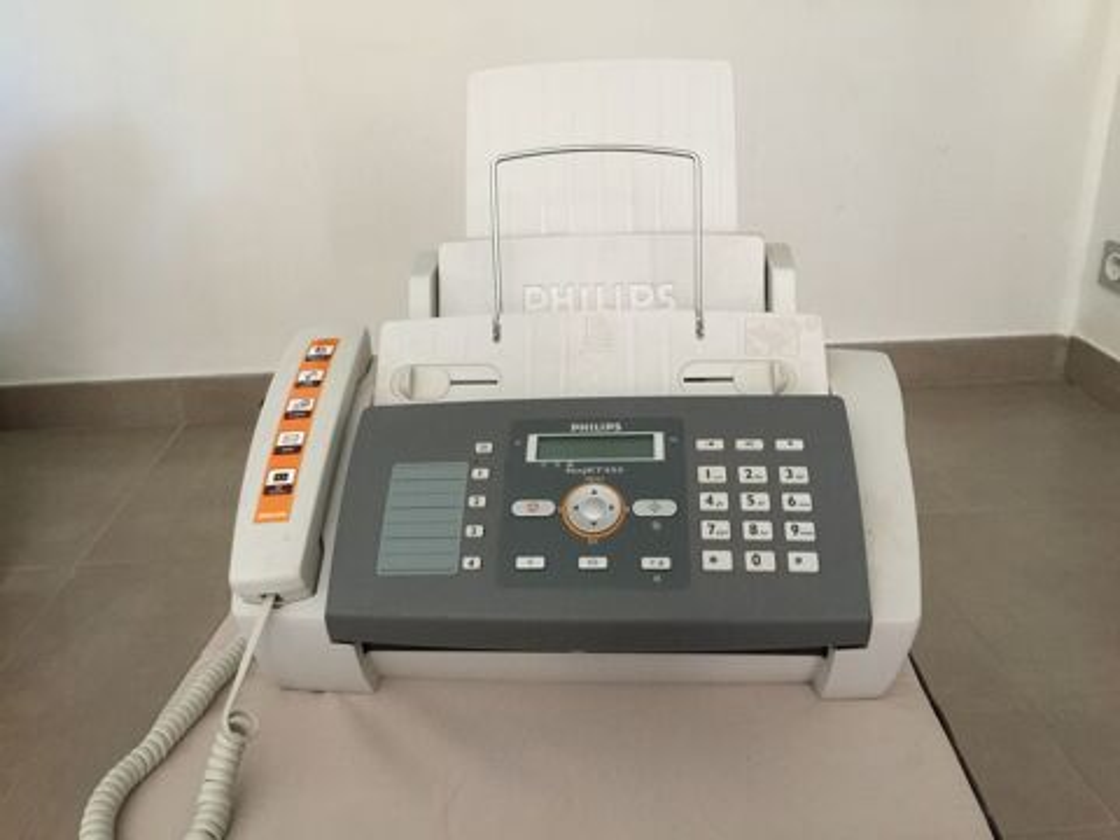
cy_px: 420
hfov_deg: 61.7
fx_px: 938
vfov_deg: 48.2
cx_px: 560
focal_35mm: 29
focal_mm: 4.15
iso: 125
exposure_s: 1/10
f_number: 2.2
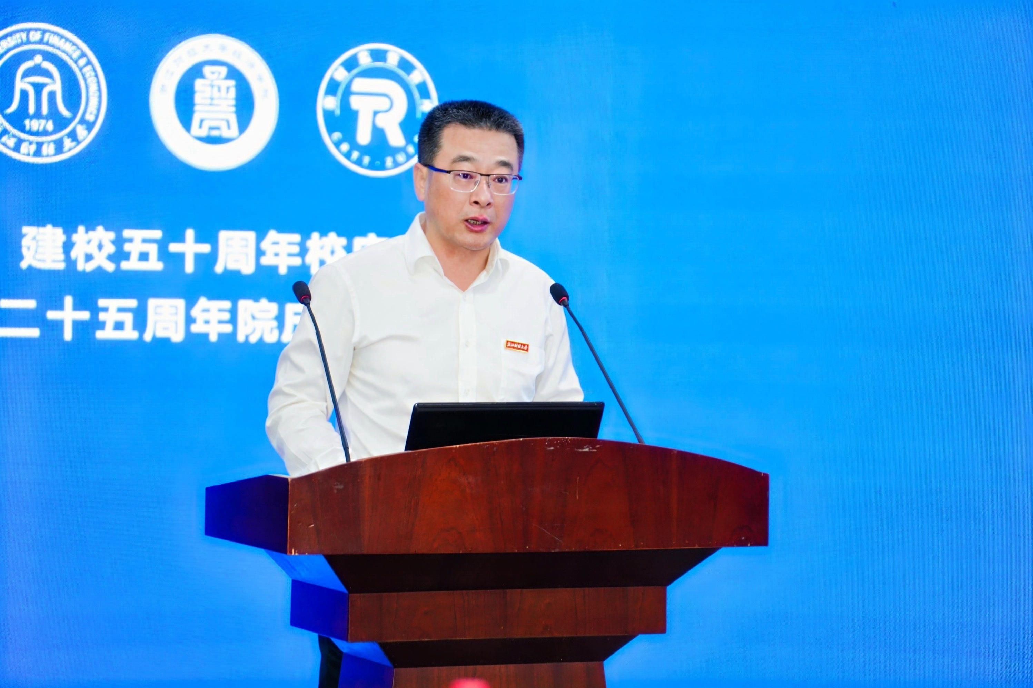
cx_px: 516
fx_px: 3730
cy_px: 344
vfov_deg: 10.5
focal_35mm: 130
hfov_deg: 15.8
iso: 800
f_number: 2.8
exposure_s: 1/125
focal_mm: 130
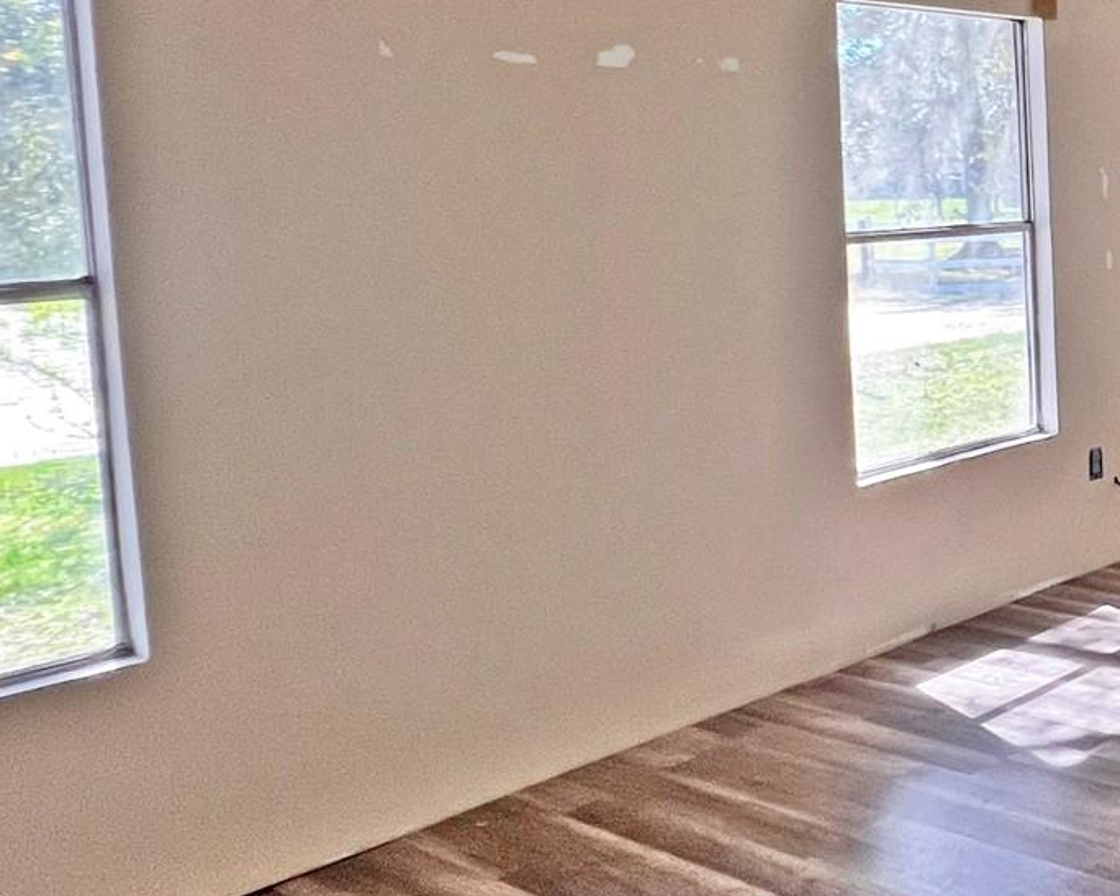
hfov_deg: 34.0
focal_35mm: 38
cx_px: 1465
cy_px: 262
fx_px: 1259
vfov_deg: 38.5
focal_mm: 1.57
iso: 160
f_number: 1.8
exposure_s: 1/60
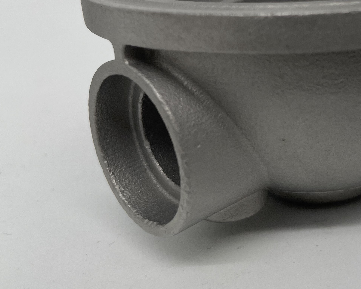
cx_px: 351
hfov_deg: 32.8
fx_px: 566
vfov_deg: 28.0
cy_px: 59
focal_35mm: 53
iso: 32
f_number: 1.6
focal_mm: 4.2
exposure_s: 1/332
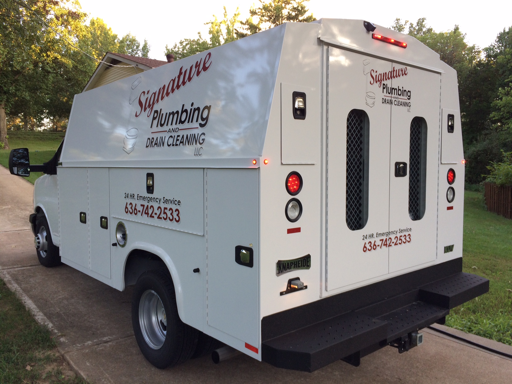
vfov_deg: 48.2
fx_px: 429
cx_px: 256
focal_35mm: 29
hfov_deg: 61.7
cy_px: 192
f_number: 2.2
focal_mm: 4.15
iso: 40
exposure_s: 1/60
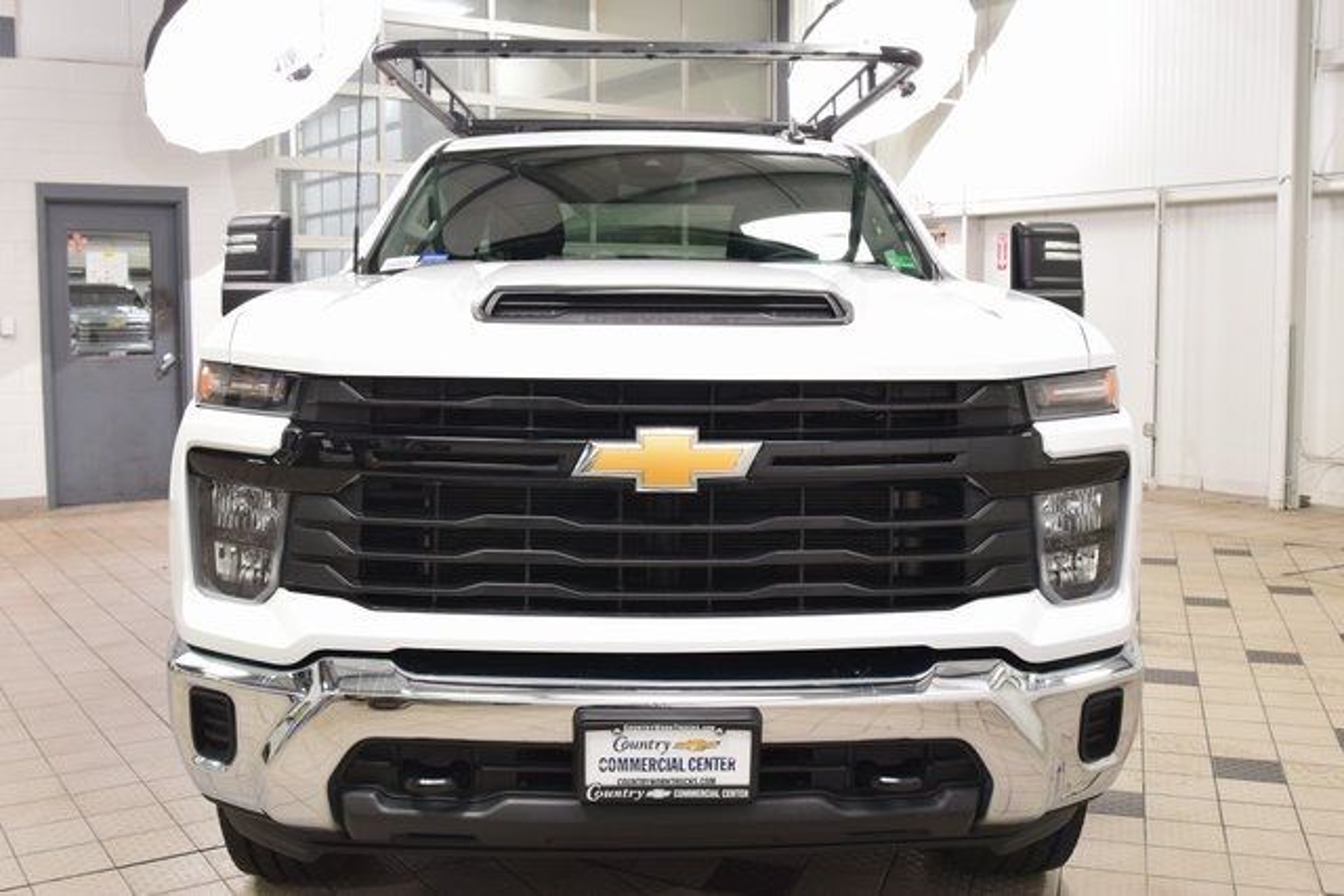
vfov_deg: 36.9
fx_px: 1344
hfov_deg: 53.1
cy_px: 448
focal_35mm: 36
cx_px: 672
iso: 1000
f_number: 7.1
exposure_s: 1/30
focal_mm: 24
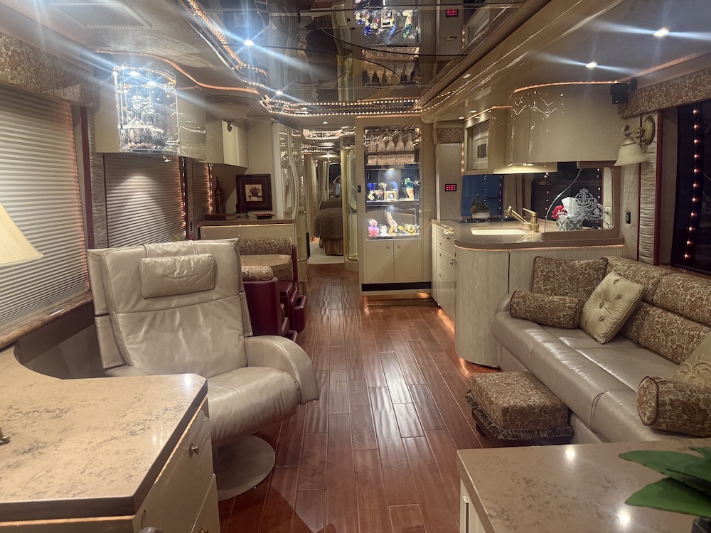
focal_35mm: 24
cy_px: 266
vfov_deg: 56.8
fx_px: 493
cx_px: 356
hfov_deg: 71.6
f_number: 1.78
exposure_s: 1/60
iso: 400
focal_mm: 6.76
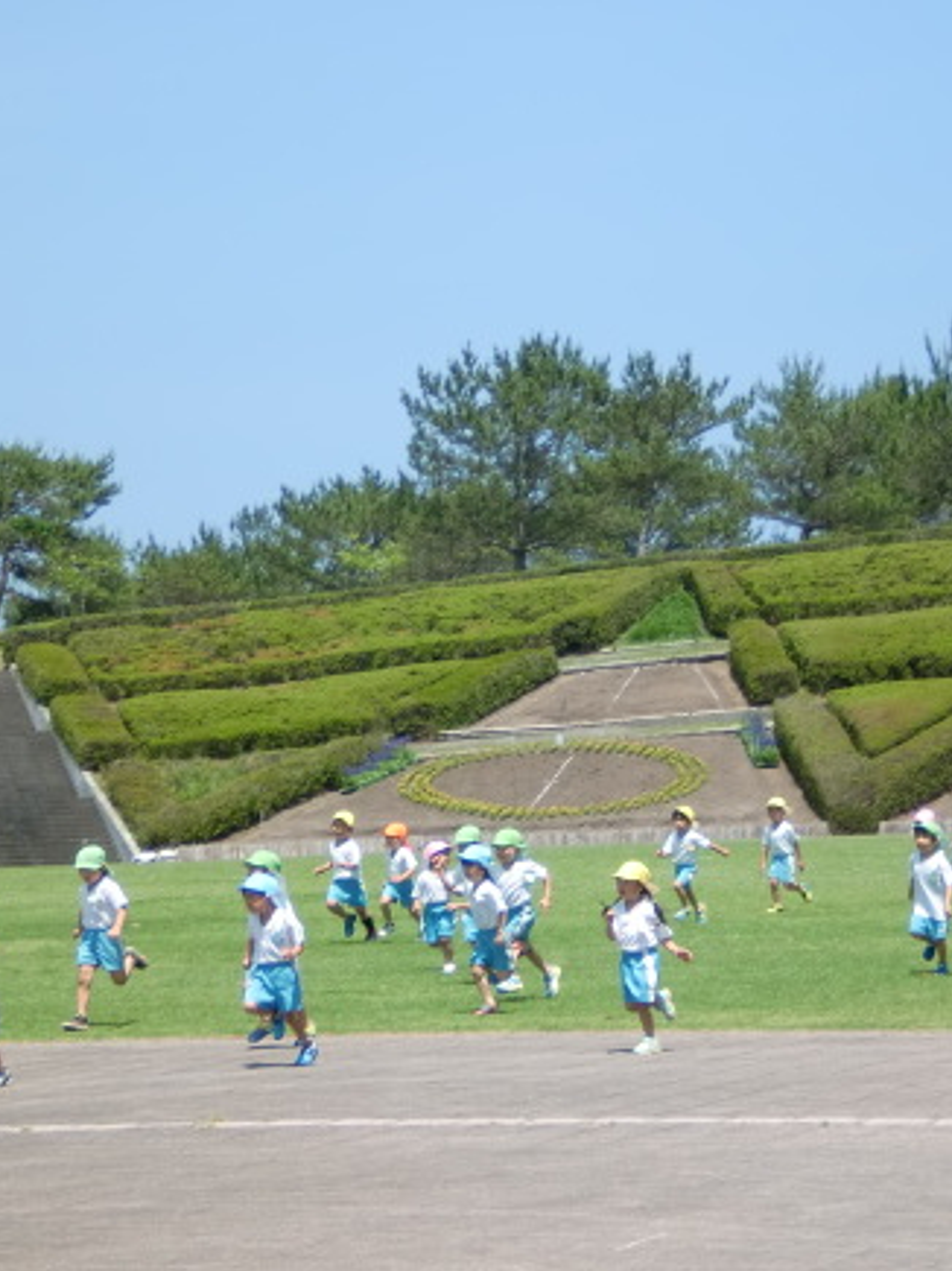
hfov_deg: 9.5
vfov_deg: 12.7
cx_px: 491
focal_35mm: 156
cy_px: 675
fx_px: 5723
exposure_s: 1/250
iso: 64
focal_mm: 18.9
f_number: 5.9
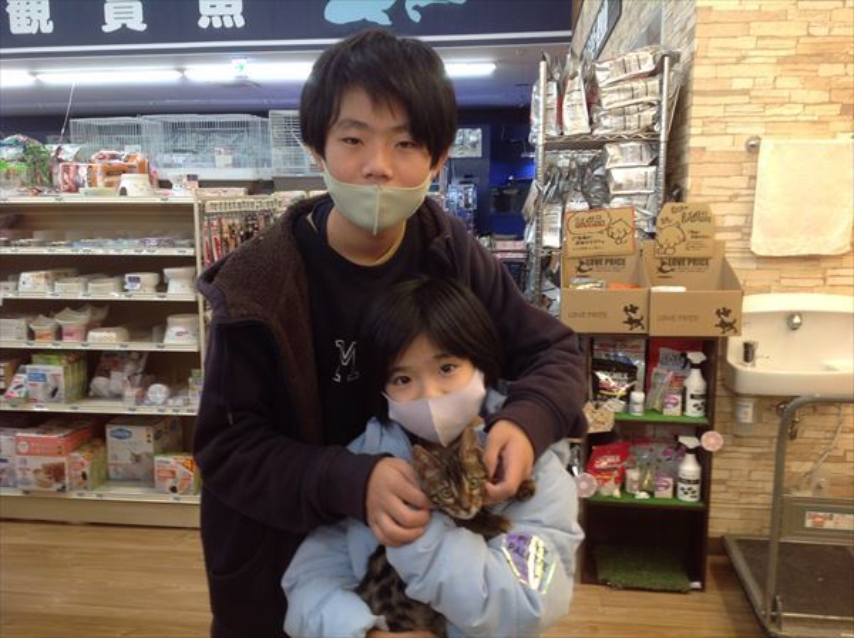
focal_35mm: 35
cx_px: 427
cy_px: 319
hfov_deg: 52.7
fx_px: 862
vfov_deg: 40.6
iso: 64
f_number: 2.4
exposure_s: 1/30
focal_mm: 4.28
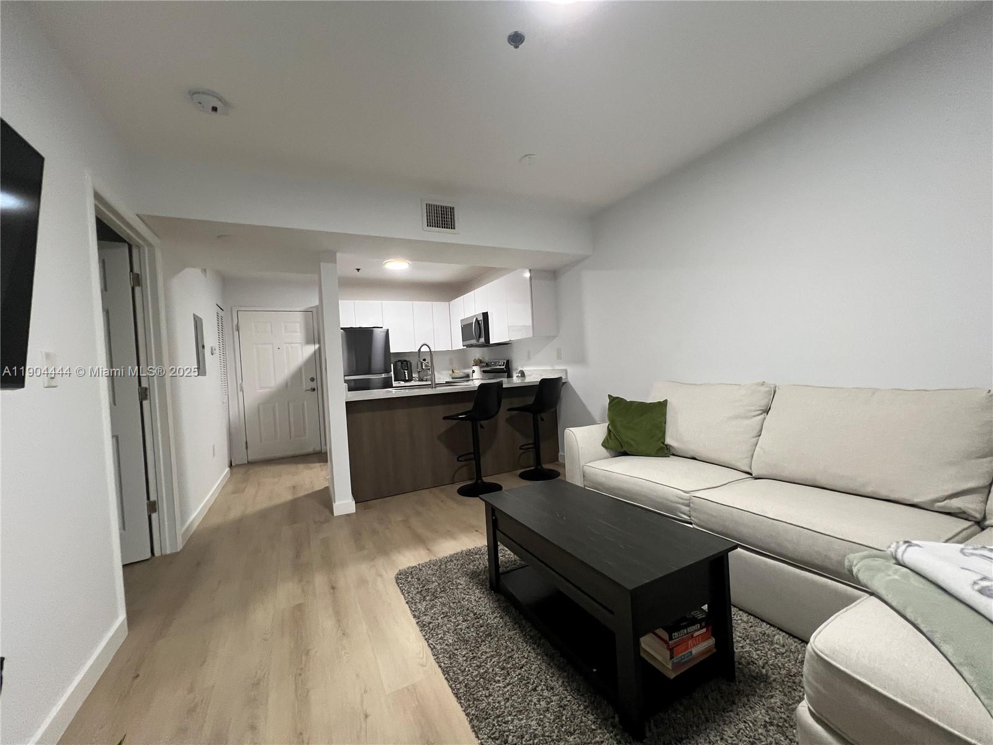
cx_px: 496
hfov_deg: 106.2
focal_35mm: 13
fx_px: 373
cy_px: 372
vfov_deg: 89.9
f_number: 1.8
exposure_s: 1/60
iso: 320
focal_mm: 1.57
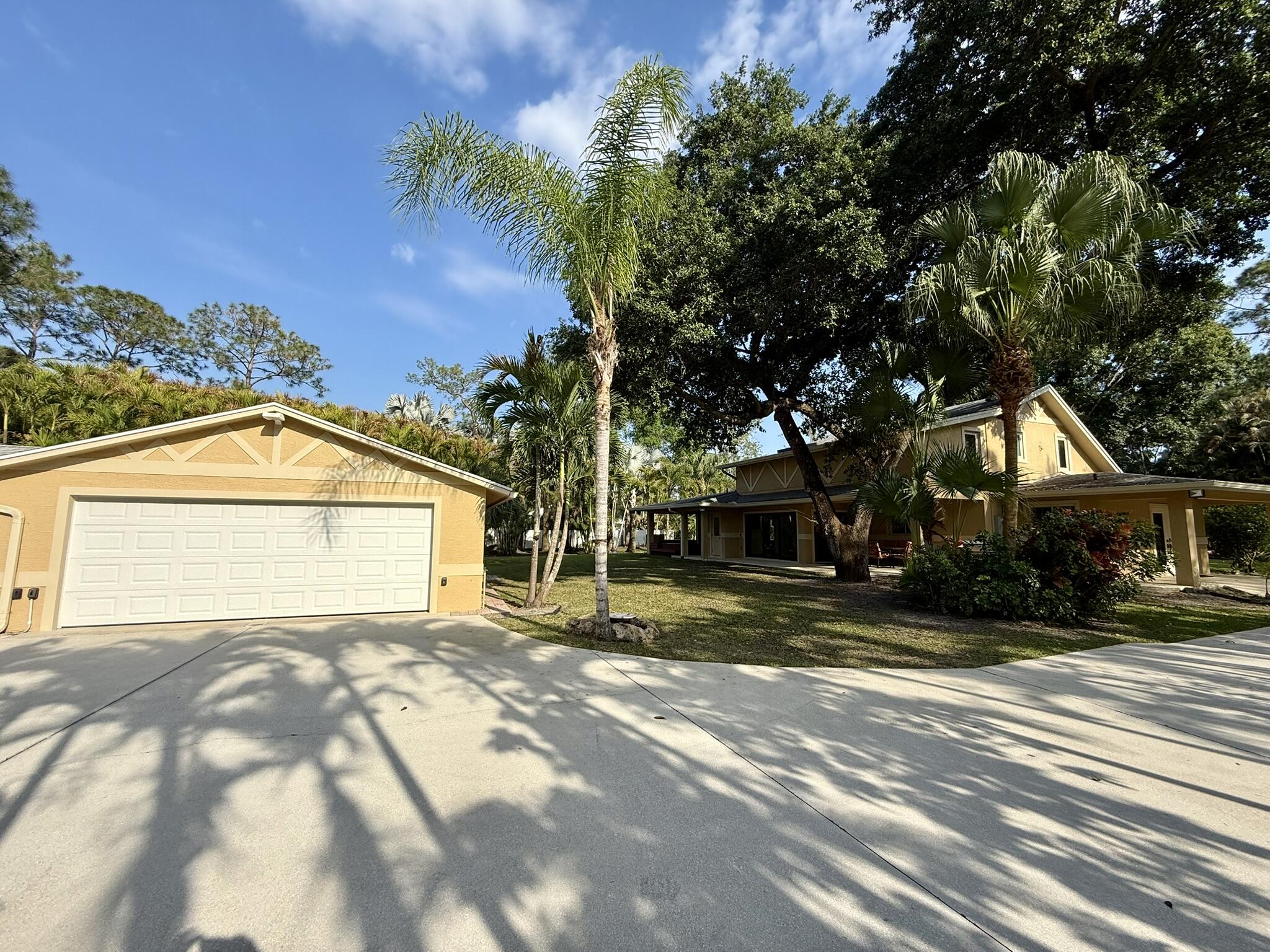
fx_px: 514
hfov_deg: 102.1
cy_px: 476
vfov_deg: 85.7
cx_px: 635
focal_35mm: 14
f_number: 2.2
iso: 50
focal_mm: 2.22
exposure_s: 1/1235
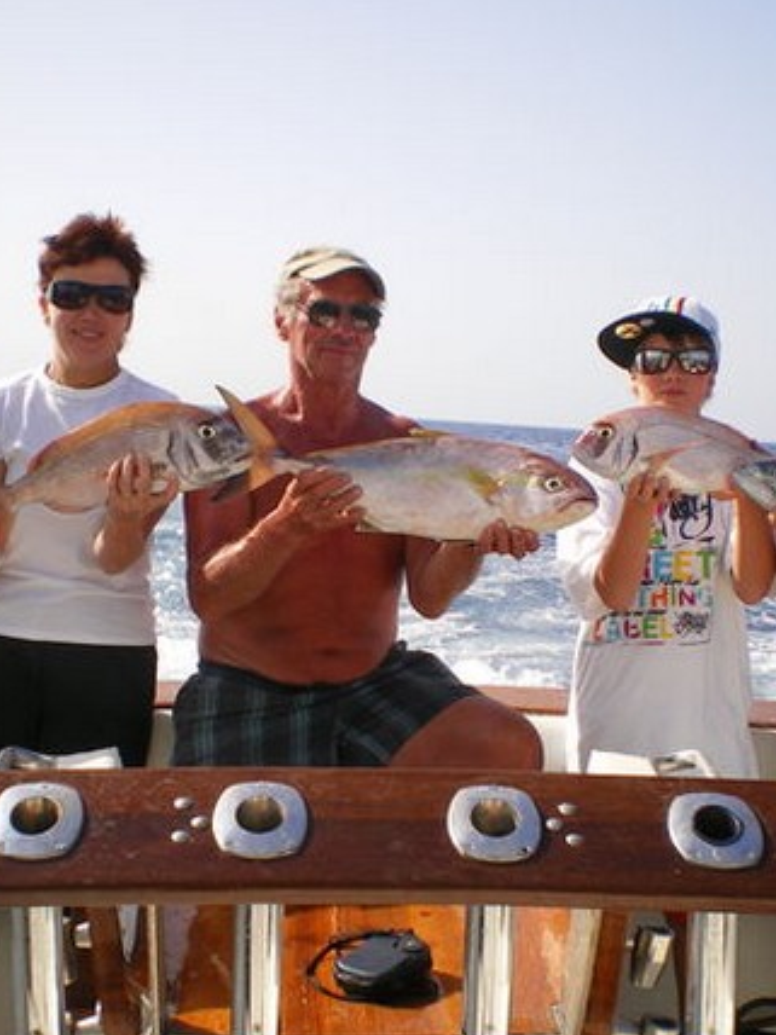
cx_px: 418
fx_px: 1584
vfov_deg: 36.2
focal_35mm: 53
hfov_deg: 27.5
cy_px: 542
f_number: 4.6
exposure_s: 1/400
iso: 50
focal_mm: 6.3
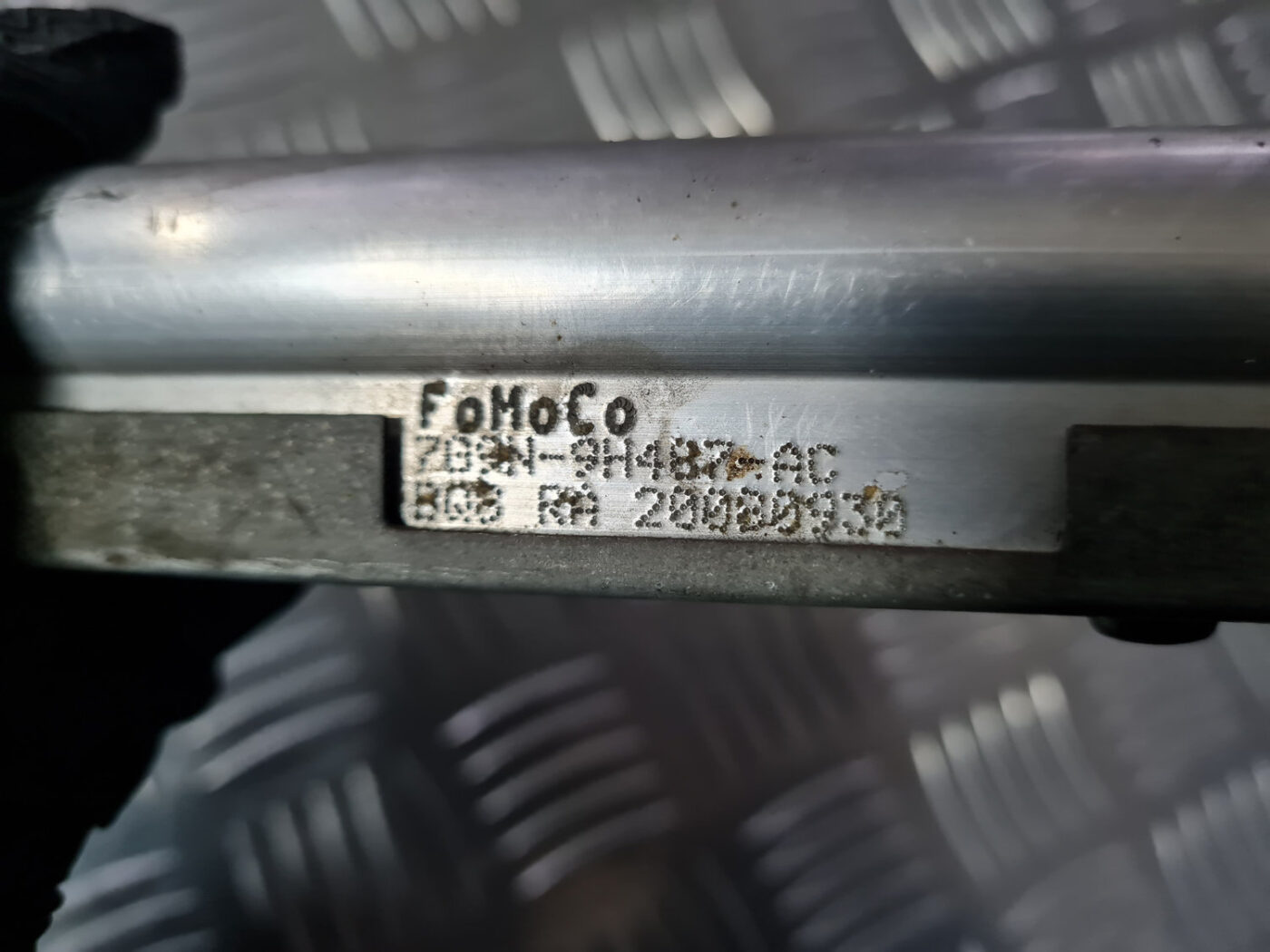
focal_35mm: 26
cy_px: 476
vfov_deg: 53.1
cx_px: 635
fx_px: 954
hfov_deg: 67.3
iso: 320
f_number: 1.8
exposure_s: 1/50
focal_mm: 5.4
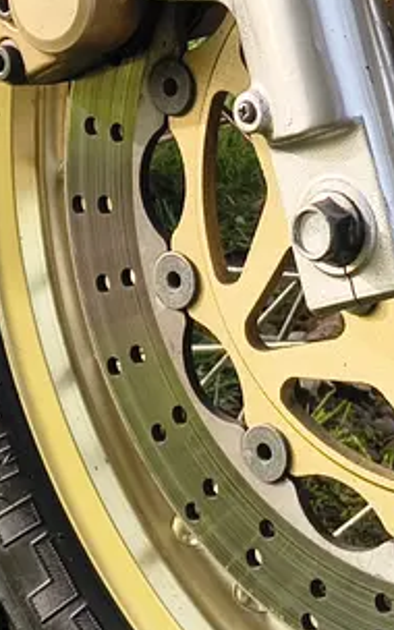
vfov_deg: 15.2
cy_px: -41
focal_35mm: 134
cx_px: 292
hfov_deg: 9.8
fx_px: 2302
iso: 100
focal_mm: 5.56
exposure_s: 1/642
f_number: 1.8
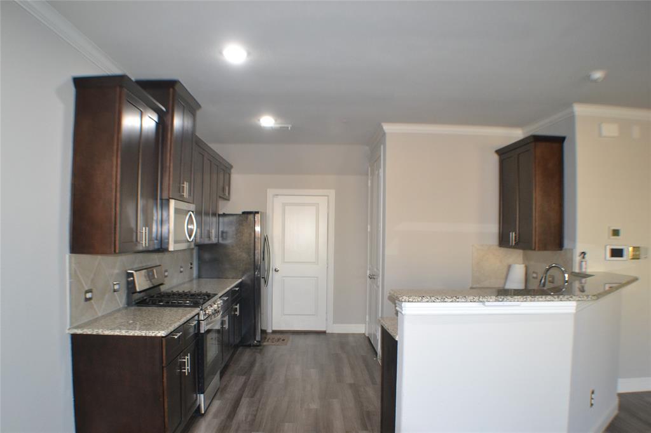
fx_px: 597
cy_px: 216
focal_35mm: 33
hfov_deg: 57.2
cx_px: 326
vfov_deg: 39.9
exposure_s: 1/60
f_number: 4
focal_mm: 22
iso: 1250
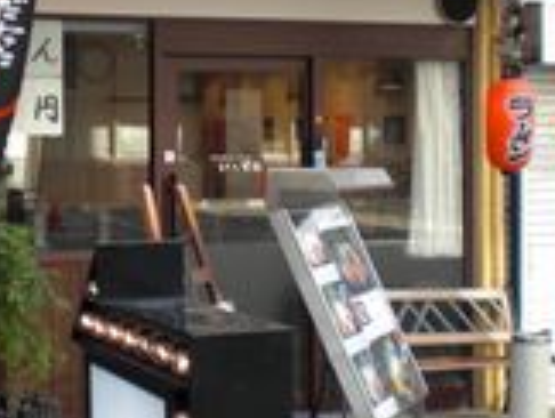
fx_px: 1301
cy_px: 122
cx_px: 104
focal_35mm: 81
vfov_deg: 18.2
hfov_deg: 23.7
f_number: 3.1
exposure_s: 1/80
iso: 64
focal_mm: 6.3
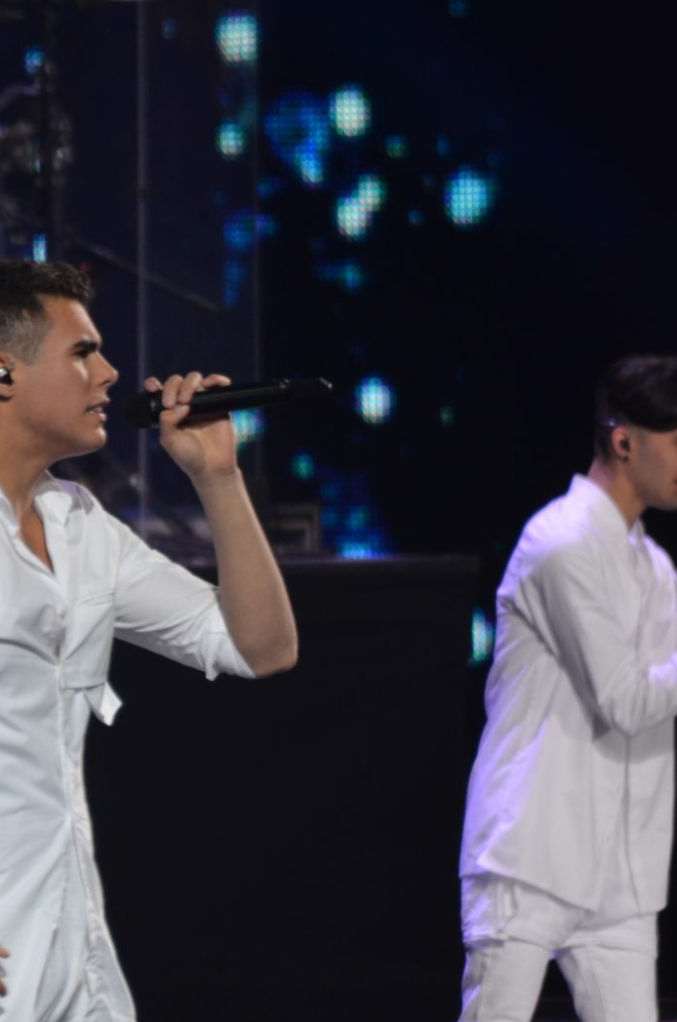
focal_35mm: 586
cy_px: 836
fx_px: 16606
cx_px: 20
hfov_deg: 2.3
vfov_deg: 3.5
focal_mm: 200
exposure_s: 1/125
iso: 800
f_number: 5.6
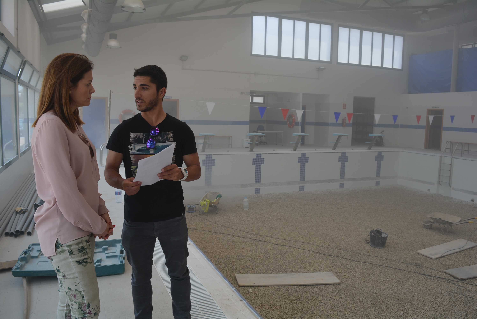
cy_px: 160
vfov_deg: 43.7
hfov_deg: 61.9
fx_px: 398
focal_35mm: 30
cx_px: 238
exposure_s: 1/200
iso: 200
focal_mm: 20
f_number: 7.1
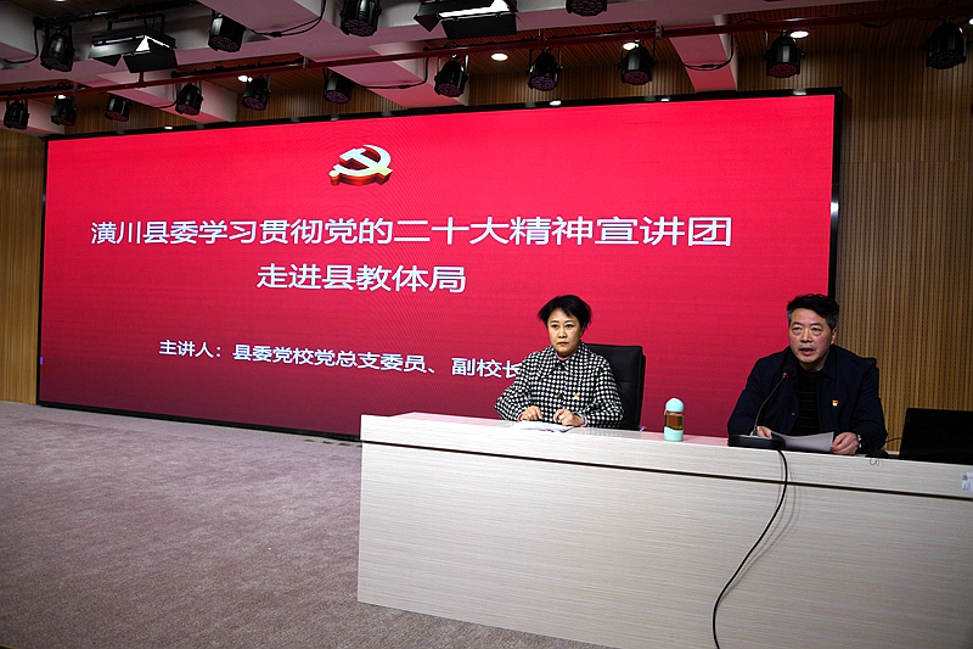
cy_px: 324
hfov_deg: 58.7
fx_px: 865
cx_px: 486
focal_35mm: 32
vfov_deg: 41.1
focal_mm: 32
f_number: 3.8
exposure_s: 1/60
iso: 64
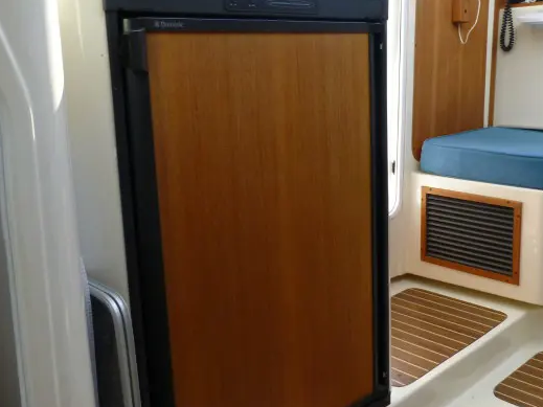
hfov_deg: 49.9
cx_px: 316
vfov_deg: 38.5
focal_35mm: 37
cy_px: 162
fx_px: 580
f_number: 3.3
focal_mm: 4.3
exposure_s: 1/250
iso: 250
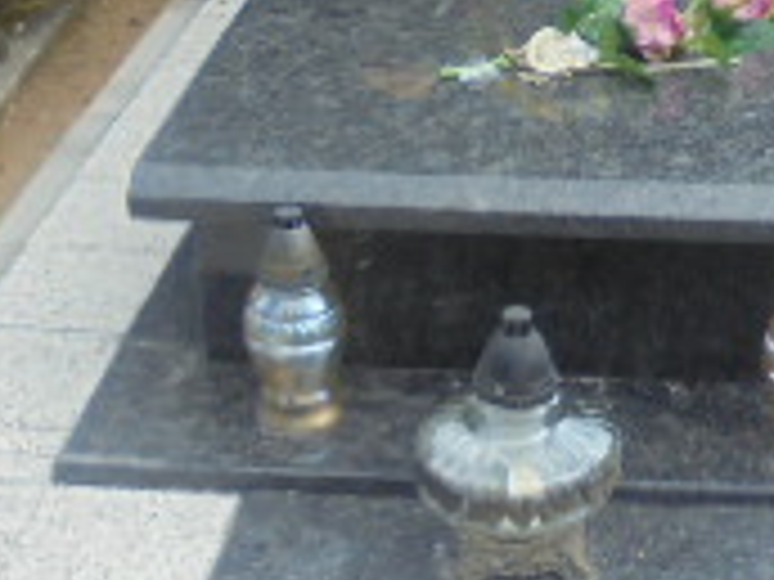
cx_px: 648
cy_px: 18
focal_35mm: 97
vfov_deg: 15.0
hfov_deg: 20.0
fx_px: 2169
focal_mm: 4.6
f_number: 3.5
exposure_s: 1/320
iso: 100
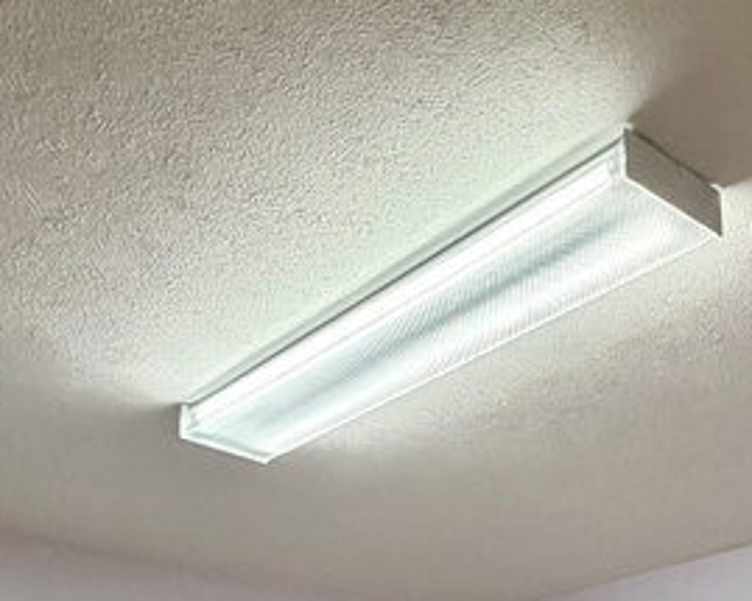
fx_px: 1157
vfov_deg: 23.8
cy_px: 875
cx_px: 495
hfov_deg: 35.7
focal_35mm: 52
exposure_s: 1/120
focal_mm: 2.22
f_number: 2.2
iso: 250
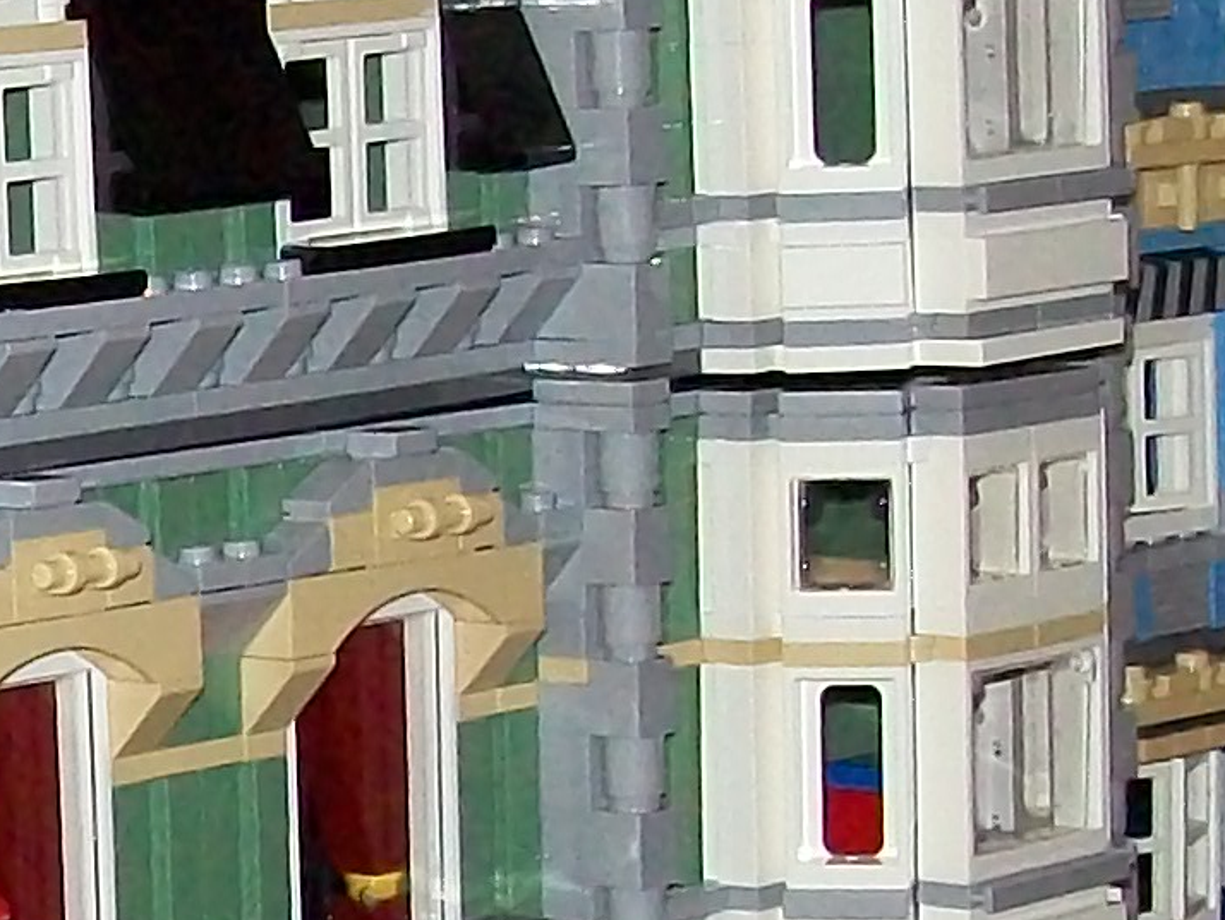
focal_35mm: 175
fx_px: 6195
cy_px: 843
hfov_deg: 10.9
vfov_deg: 8.5
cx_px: -587
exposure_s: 1/60
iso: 160
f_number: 2.7
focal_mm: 6
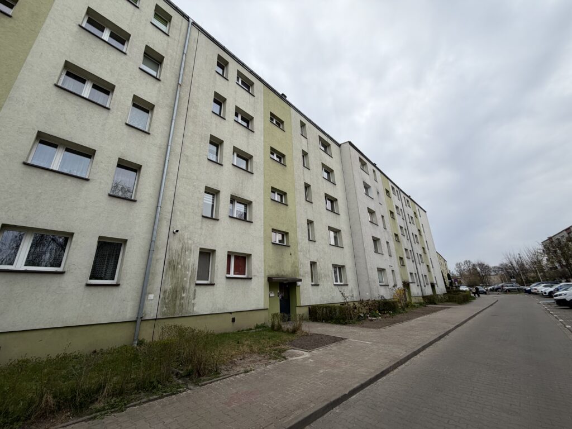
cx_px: 286
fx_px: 231
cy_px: 214
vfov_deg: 85.7
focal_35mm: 14
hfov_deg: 102.1
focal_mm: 2.22
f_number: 2.2
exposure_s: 1/502
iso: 50
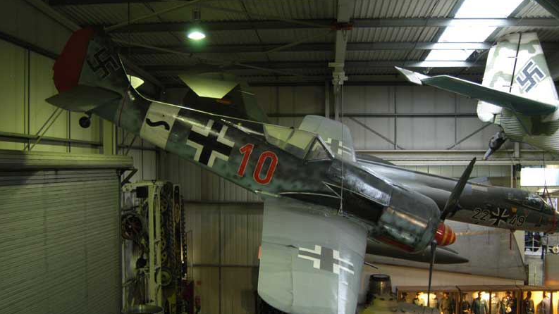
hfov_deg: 52.8
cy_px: 172
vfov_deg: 31.2
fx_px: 563
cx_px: 280
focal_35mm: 38
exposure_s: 1/13
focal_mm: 24
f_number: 3.5
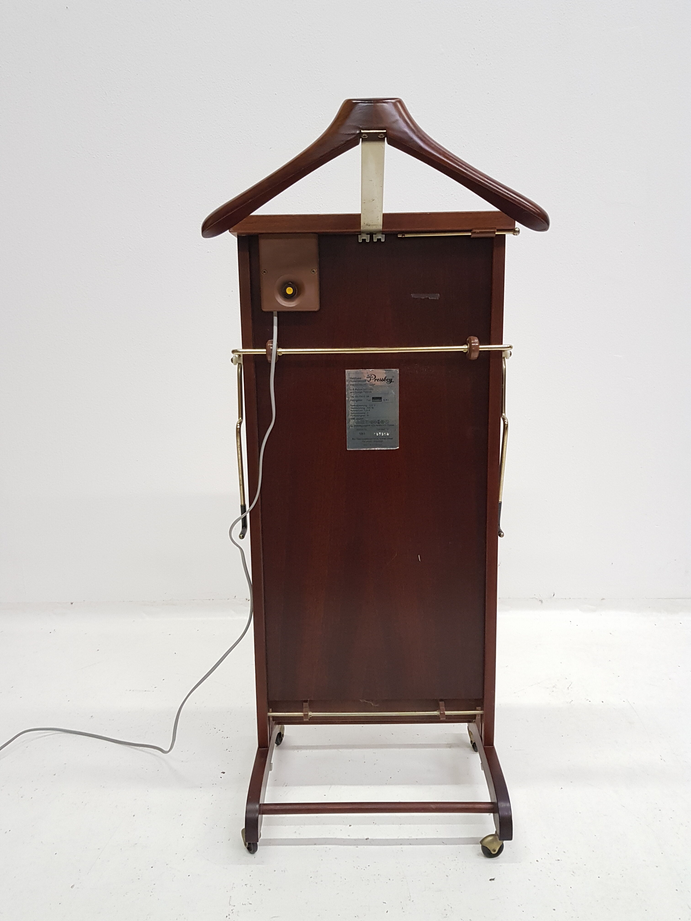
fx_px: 692
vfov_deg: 67.3
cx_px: 346
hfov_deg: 53.1
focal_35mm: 26
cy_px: 460
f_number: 1.7
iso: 200
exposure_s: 1/33
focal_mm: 4.2
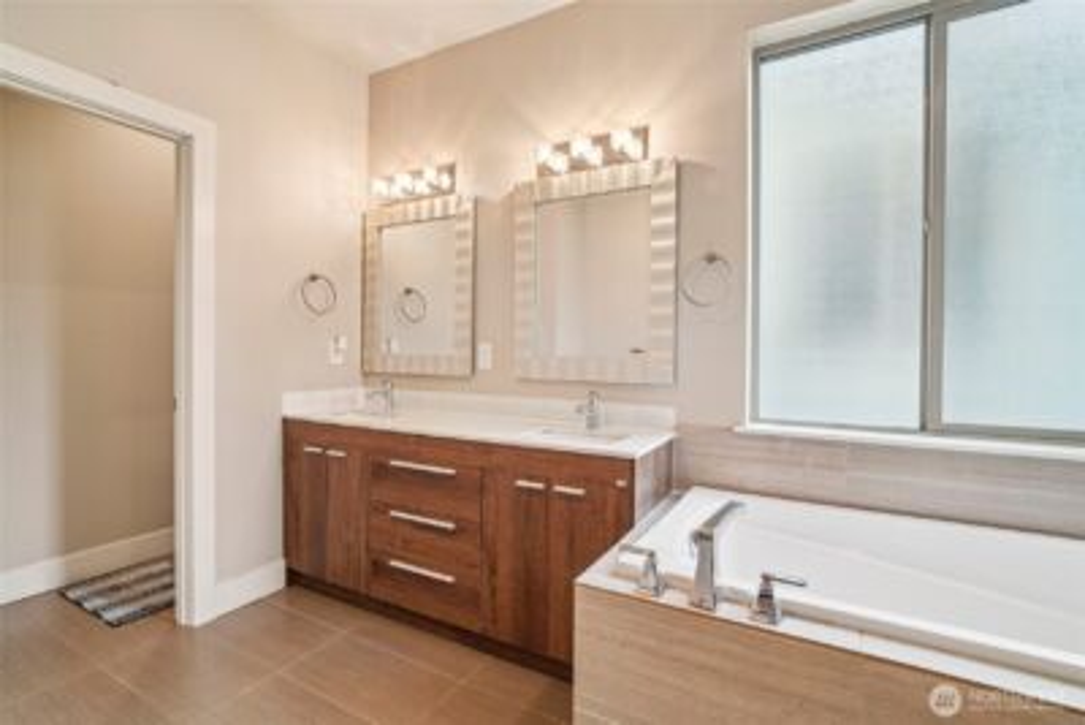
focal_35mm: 16
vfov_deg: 73.8
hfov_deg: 96.7
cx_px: 542
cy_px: 362
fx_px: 482
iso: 1600
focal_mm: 16
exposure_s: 1/80
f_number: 8
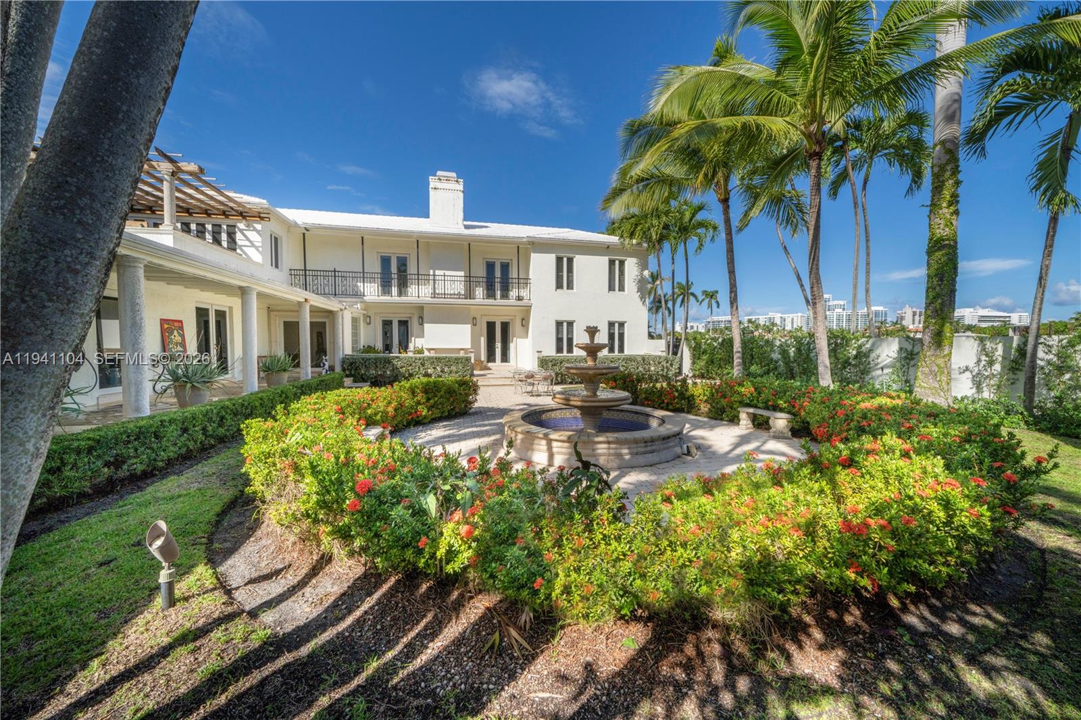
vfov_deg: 90.0
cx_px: 540
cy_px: 360
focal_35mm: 12
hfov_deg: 112.6
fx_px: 360
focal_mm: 12
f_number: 11
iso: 200
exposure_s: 1/400
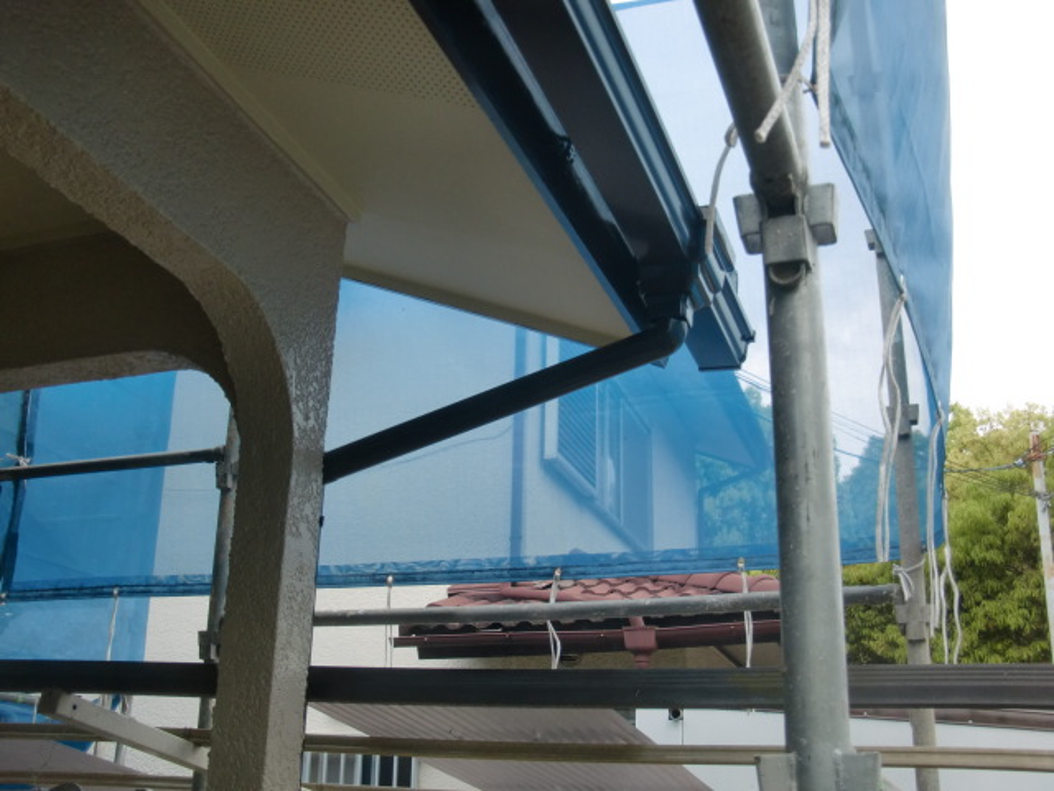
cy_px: 396
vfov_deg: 37.7
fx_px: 1157
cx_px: 527
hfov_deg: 49.0
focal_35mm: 38
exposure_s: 1/200
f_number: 3.9
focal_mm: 6.66
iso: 64
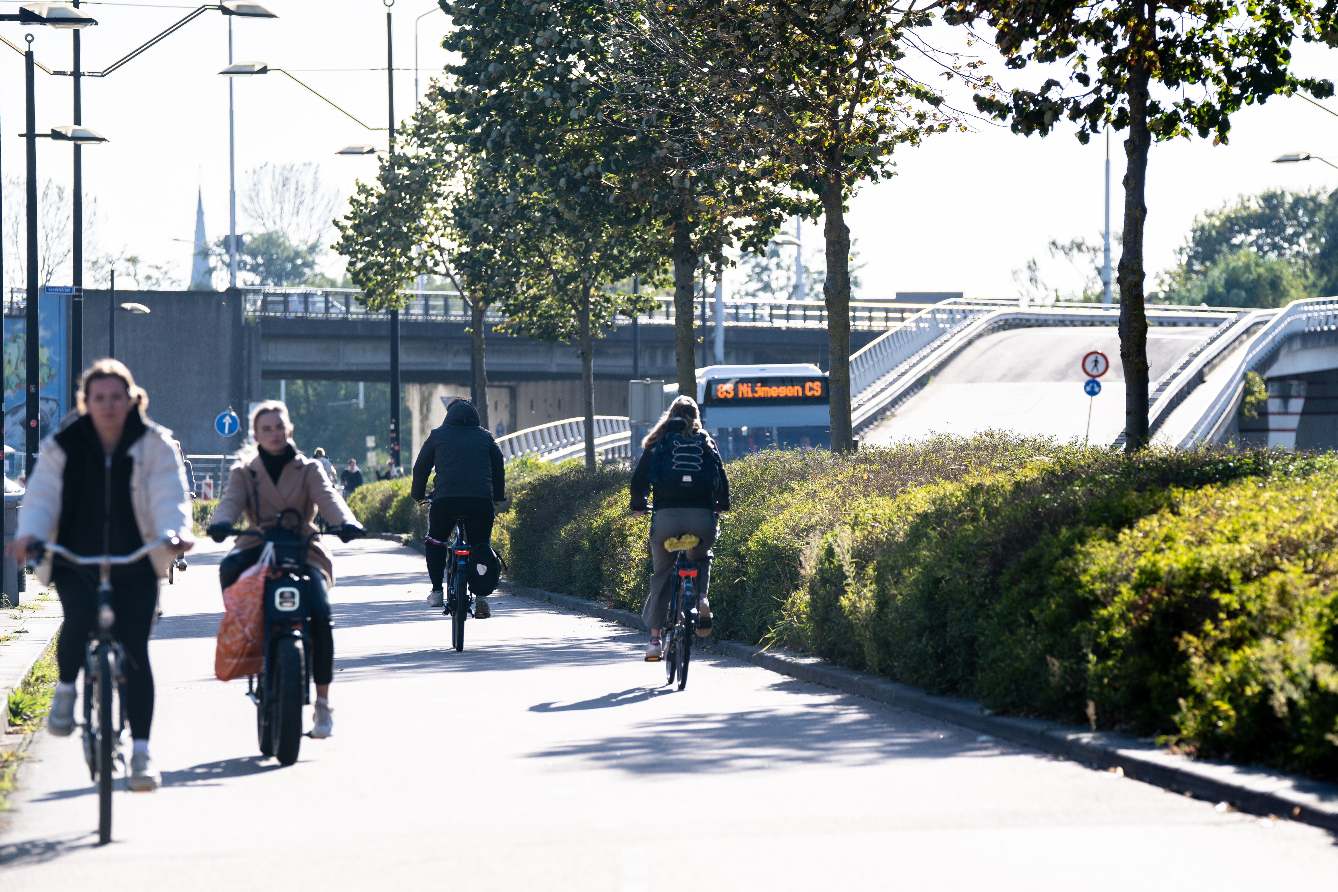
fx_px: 5649
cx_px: 669
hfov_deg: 13.5
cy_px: 446
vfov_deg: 9.0
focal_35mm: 152
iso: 100
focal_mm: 152
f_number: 3.5
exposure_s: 1/1000
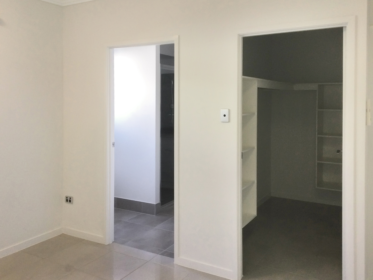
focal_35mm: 31
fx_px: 334
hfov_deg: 58.4
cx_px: 186
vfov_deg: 45.4
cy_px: 140
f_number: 2.4
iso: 64
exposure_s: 1/33
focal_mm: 3.3
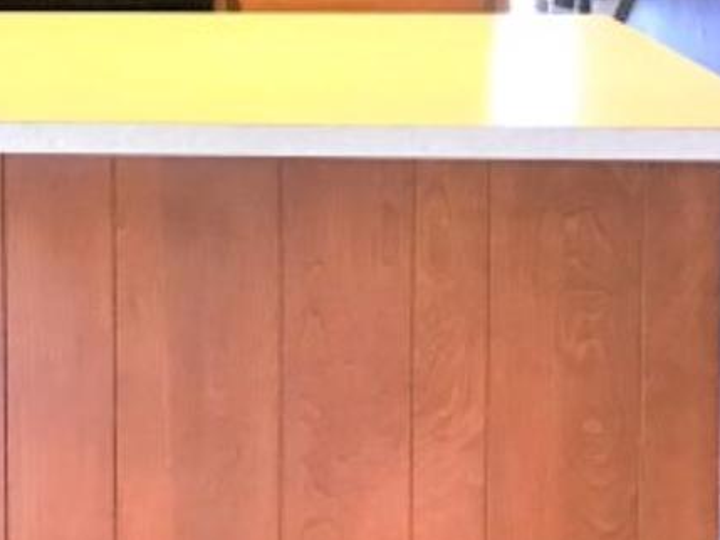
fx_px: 1956
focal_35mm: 94
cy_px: -116
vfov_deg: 15.2
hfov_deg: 19.5
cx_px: -166
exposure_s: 1/15
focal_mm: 3.99
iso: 64
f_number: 1.8
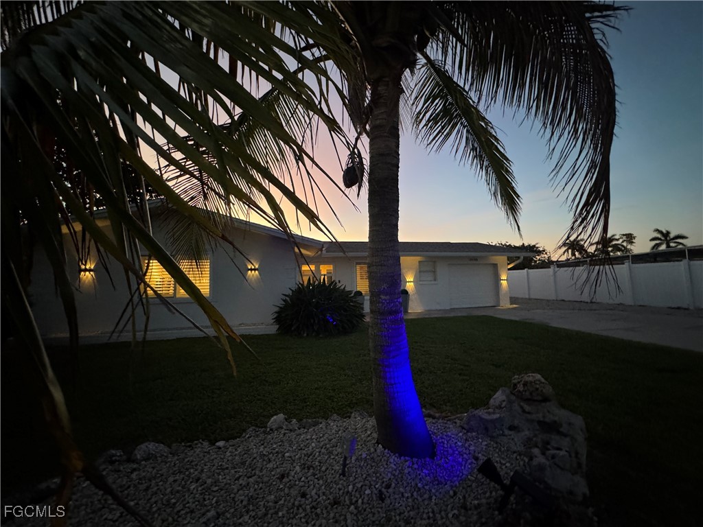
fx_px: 284
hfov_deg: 102.1
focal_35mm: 14
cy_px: 264
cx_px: 352
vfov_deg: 85.7
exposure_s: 1/60
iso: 640
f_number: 2.2
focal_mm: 2.22
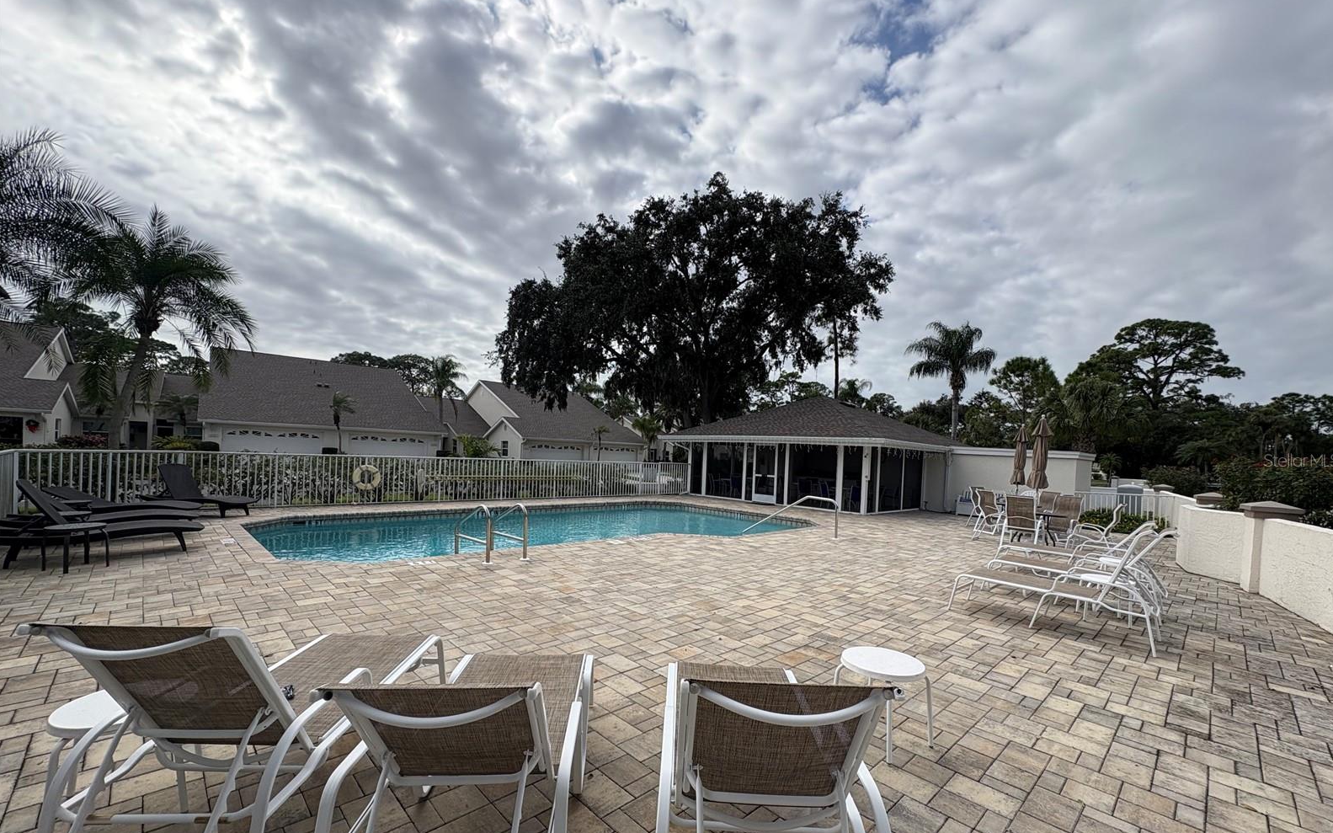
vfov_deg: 74.6
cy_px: 460
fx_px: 545
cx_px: 669
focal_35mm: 15
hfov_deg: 101.5
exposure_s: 1/1927
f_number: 2.2
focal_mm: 2.22
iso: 40
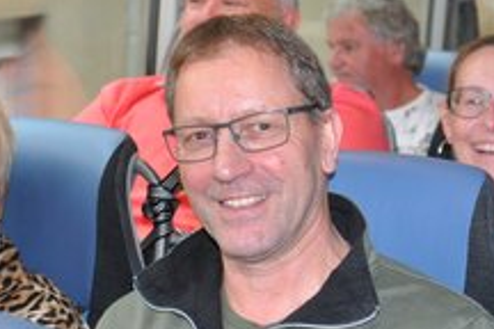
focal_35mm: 134
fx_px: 1839
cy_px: 113
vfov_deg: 10.2
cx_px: 206
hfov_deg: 15.3
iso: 800
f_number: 4
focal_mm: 42
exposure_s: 1/60
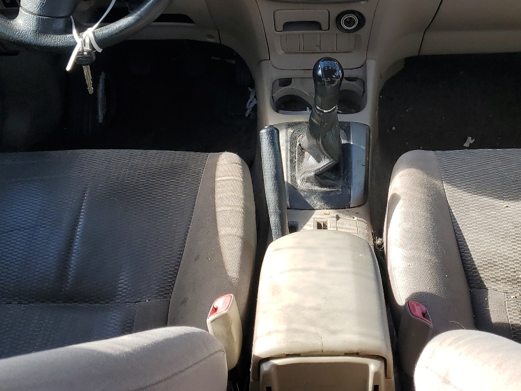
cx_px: 313
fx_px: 662
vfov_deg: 32.0
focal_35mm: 44
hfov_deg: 42.7
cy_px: 81
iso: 50
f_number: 1.5
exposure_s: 1/476
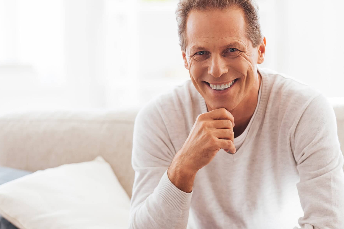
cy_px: 130
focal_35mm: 147
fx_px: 1404
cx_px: 175
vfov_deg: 9.3
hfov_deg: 14.0
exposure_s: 1/125
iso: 250
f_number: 3.5
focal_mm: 102
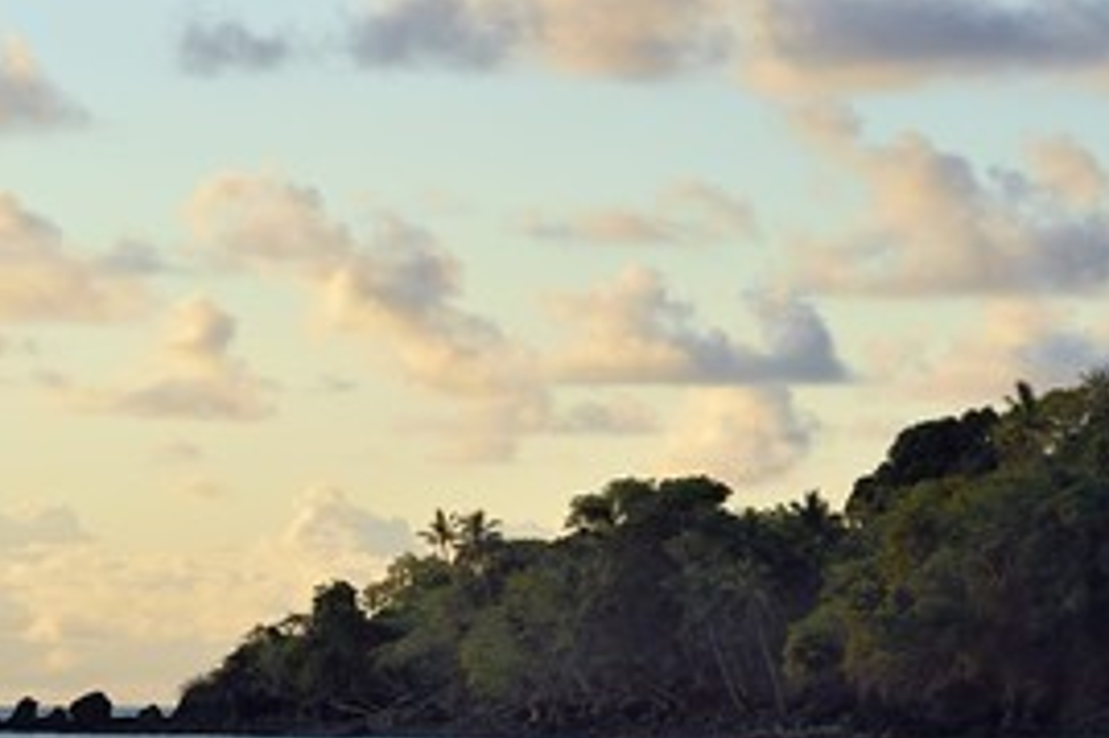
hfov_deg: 6.6
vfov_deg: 4.4
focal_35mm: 312
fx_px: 9605
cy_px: 569
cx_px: 400
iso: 400
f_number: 9
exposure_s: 1/320
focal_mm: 200
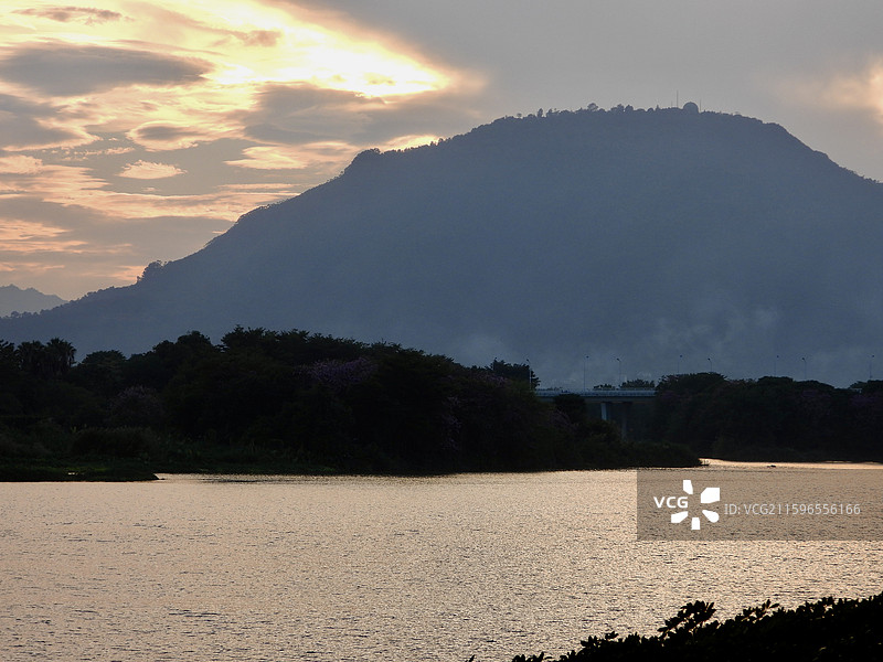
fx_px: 2933
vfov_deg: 12.9
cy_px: 331
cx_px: 442
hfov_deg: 17.1
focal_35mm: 115
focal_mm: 20.7
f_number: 4
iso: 100
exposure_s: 1/500
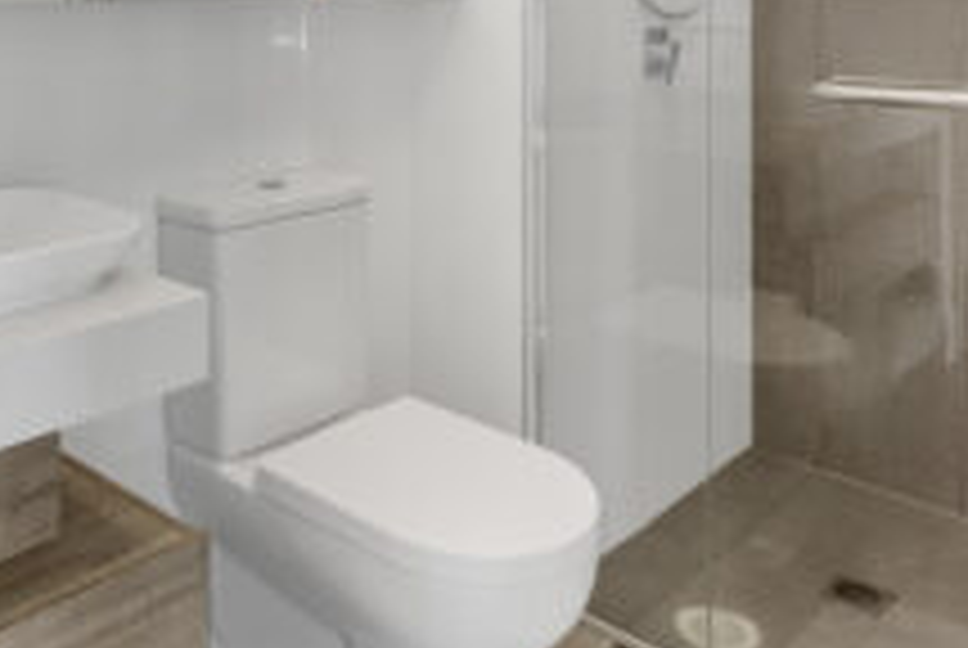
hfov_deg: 48.3
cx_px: 295
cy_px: -27
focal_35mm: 39
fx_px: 1050
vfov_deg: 31.3
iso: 640
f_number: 8
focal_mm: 16
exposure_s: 1/4
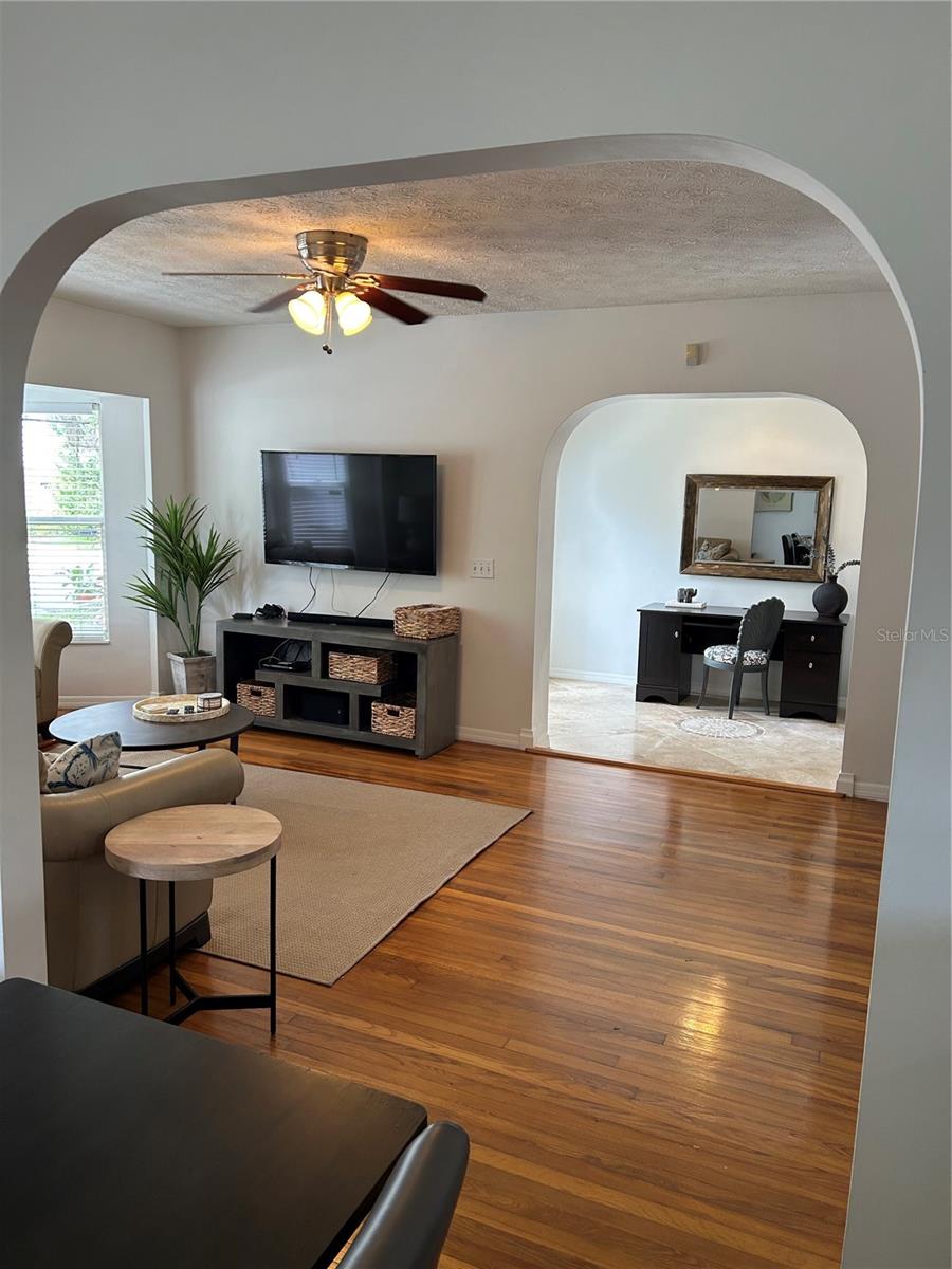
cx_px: 476
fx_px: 953
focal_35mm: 26
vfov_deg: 67.3
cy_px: 634
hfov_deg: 53.1
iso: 100
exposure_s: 1/120
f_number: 1.5
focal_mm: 5.7
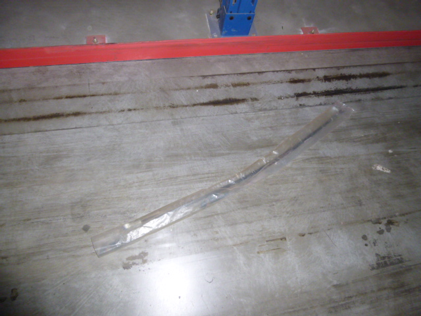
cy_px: 158
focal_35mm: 25
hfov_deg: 69.4
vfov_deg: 54.9
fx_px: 304
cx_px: 210
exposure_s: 1/60
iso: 200
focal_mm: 4.5
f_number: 3.1
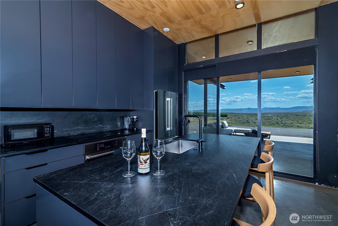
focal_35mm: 16
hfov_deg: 96.7
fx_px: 150
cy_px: 113
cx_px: 169
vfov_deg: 73.8
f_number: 11
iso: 200
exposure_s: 1/200
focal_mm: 16
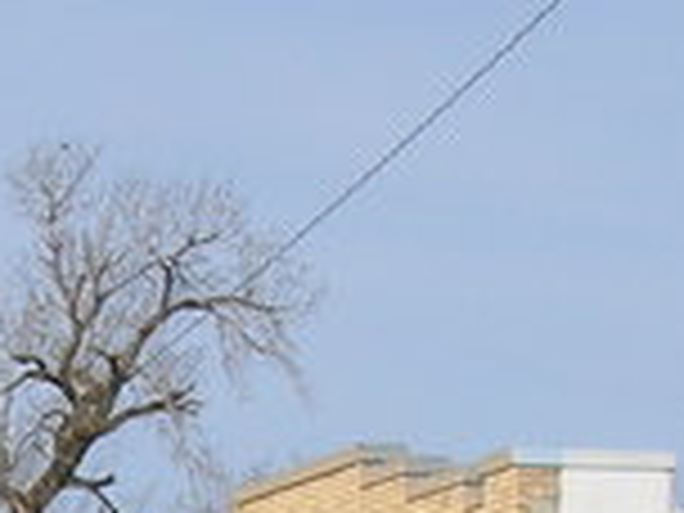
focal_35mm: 306
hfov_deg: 6.4
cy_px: 916
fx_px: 6046
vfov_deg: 4.8
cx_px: -333
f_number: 5.9
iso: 50
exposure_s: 1/358
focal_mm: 9.7
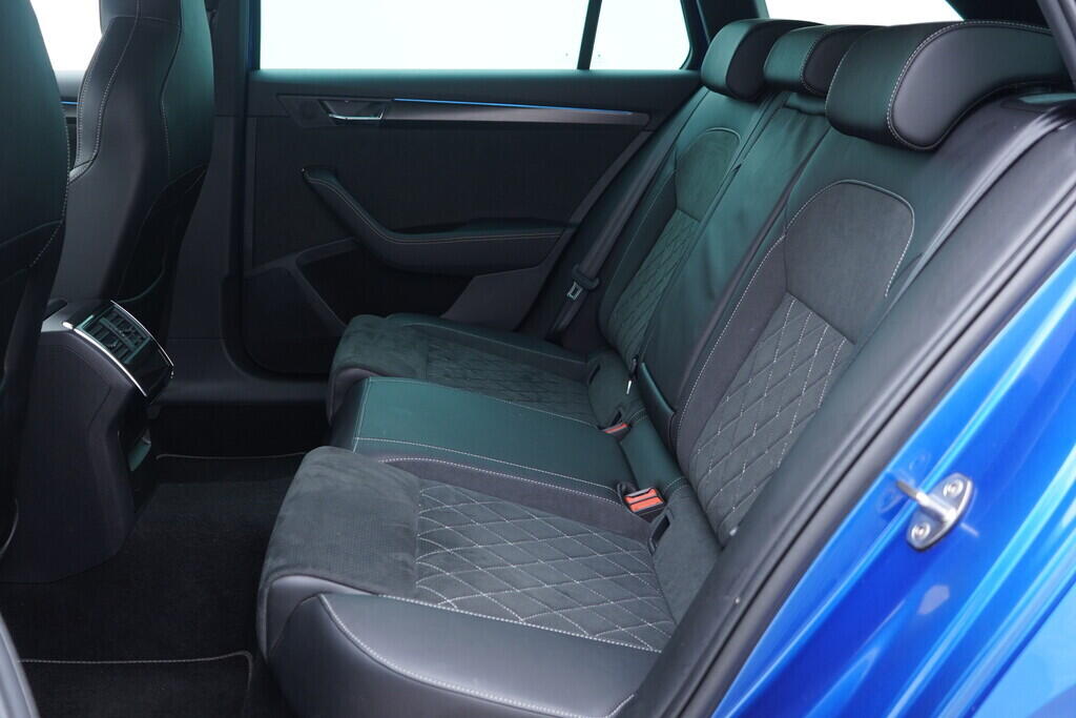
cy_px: 359
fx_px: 1076
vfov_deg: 36.9
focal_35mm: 36
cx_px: 538
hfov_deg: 53.1
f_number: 2.8
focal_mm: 24
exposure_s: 1/40
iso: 400
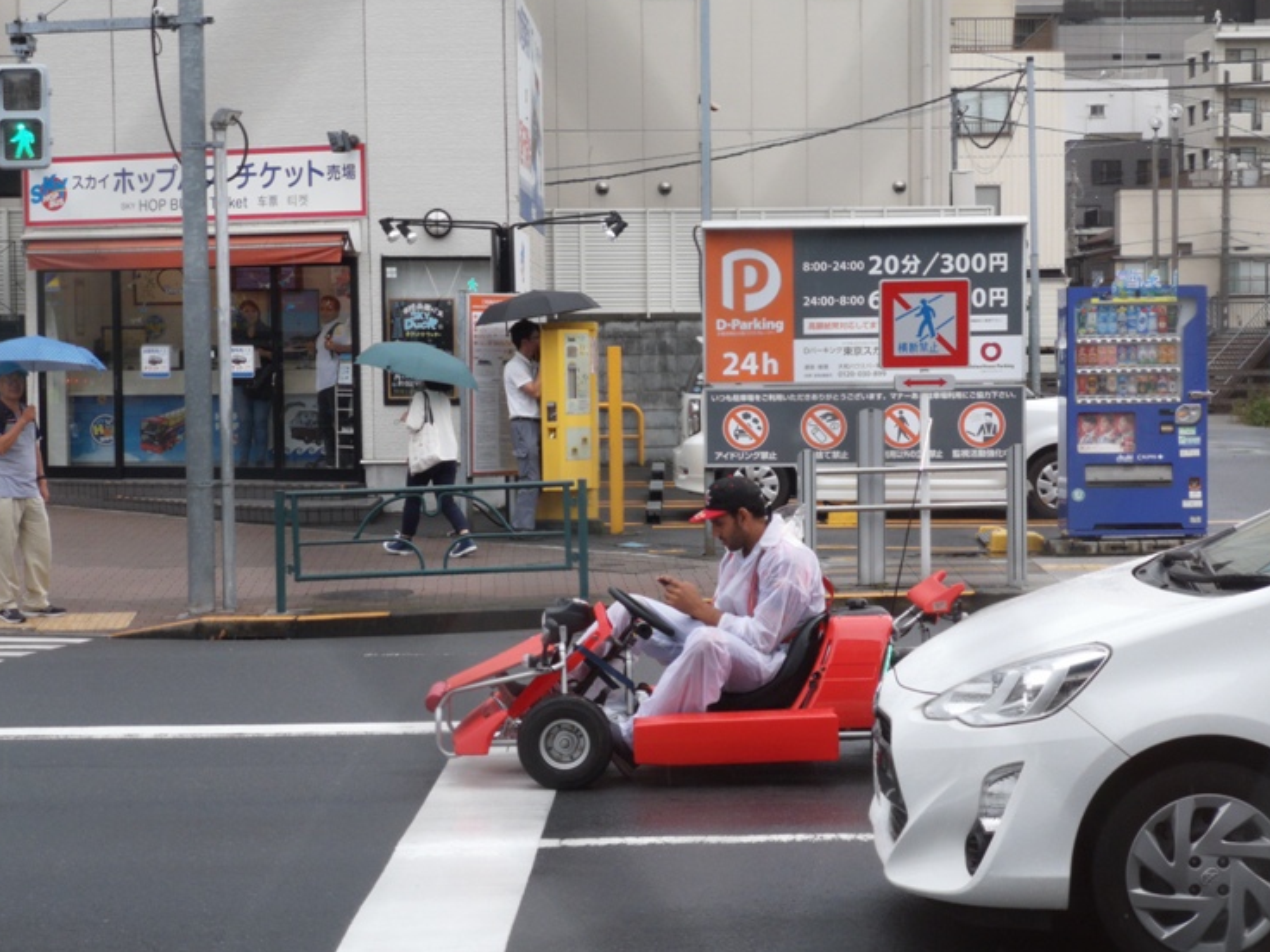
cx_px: 685
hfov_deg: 22.2
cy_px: 492
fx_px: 3229
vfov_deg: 16.8
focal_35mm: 88
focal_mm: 7.48
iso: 50
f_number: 2.4
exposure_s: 1/283
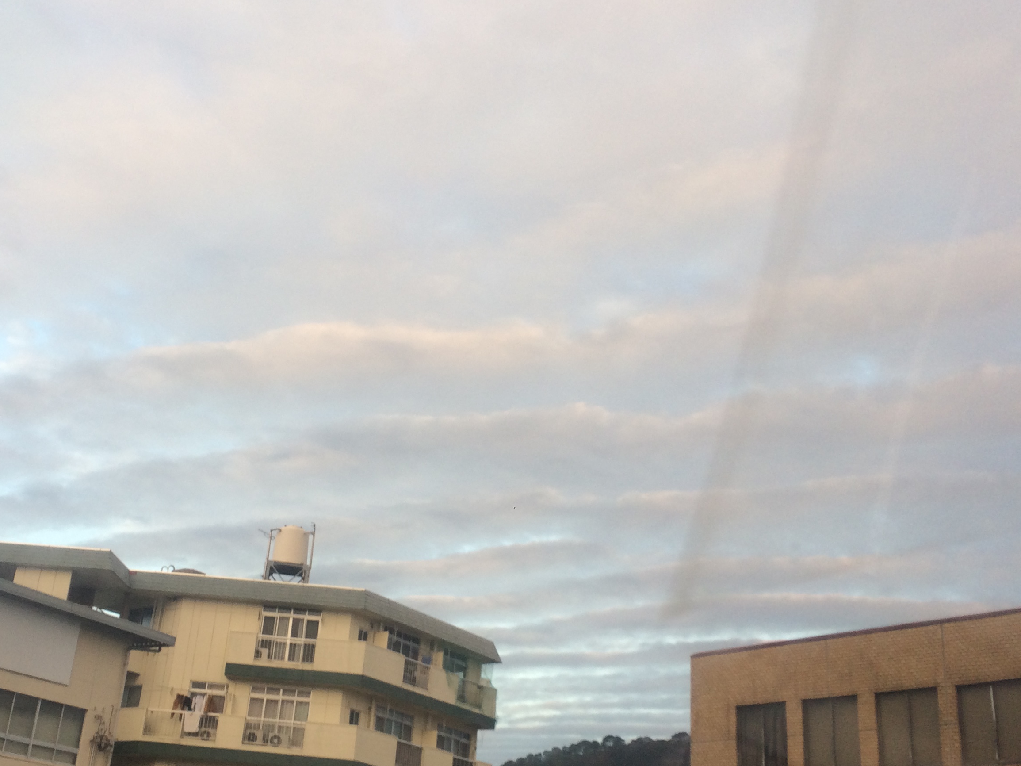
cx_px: 401
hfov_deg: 45.5
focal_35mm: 41
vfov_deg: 35.1
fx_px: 1209
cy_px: 432
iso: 40
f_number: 2.2
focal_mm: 4.15
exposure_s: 1/120
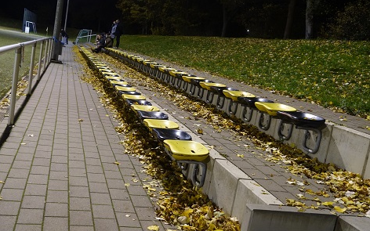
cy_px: 119
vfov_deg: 32.0
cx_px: 185
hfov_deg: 49.3
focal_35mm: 40
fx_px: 403
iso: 800
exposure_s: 1/25
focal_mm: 14.3
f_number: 2.8
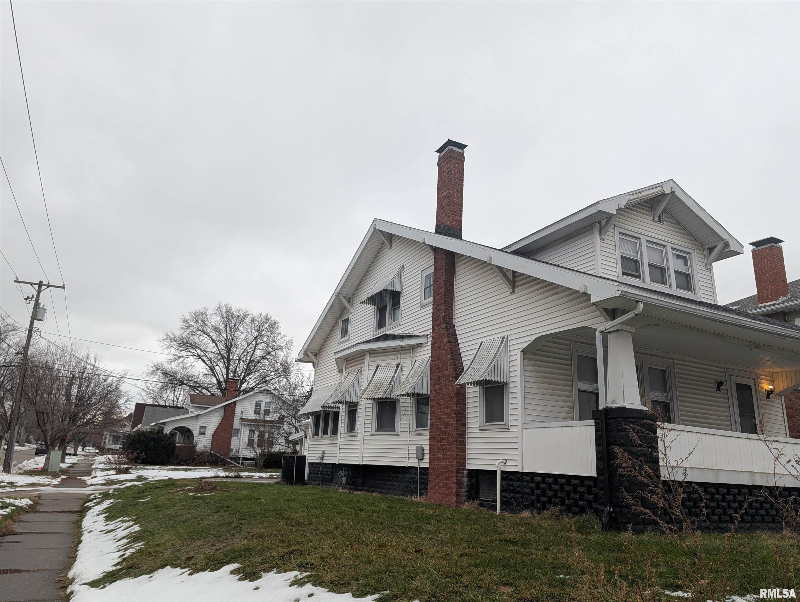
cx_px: 400
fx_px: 555
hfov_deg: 71.5
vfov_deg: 56.9
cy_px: 301
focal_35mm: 24
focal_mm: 6.9
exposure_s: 1/229
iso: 43
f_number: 1.68
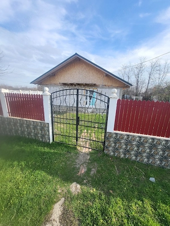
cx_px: 85
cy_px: 113
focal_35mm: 13
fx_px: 85
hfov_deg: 89.9
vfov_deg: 106.2
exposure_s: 1/500
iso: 32
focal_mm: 1.74
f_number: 2.2
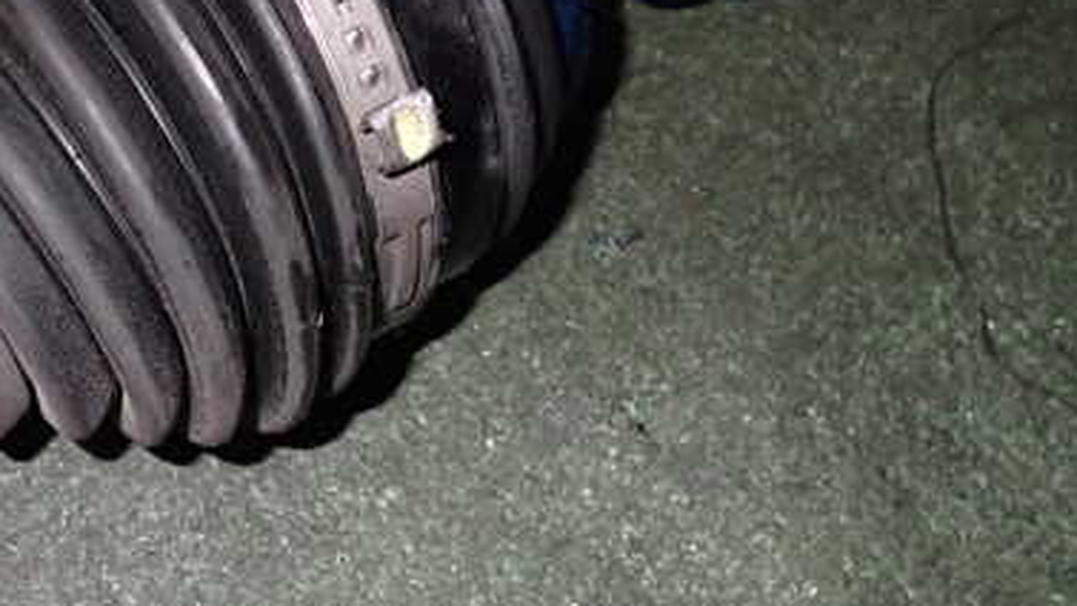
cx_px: 257
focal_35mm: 52
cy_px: 126
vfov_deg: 22.8
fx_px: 1485
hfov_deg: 38.7
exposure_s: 1/30
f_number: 6.3
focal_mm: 5.4
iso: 500
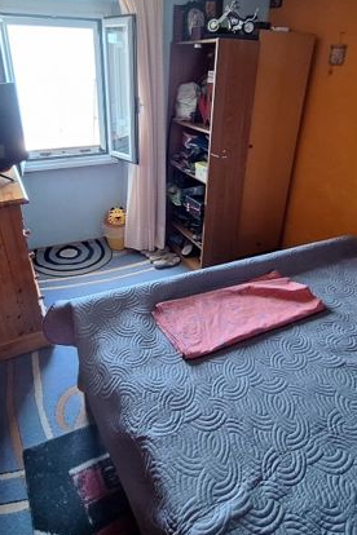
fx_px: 342
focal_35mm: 23
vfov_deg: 75.4
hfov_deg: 55.1
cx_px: 173
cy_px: 220
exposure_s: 1/50
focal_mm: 1.74
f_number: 2.2
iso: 160
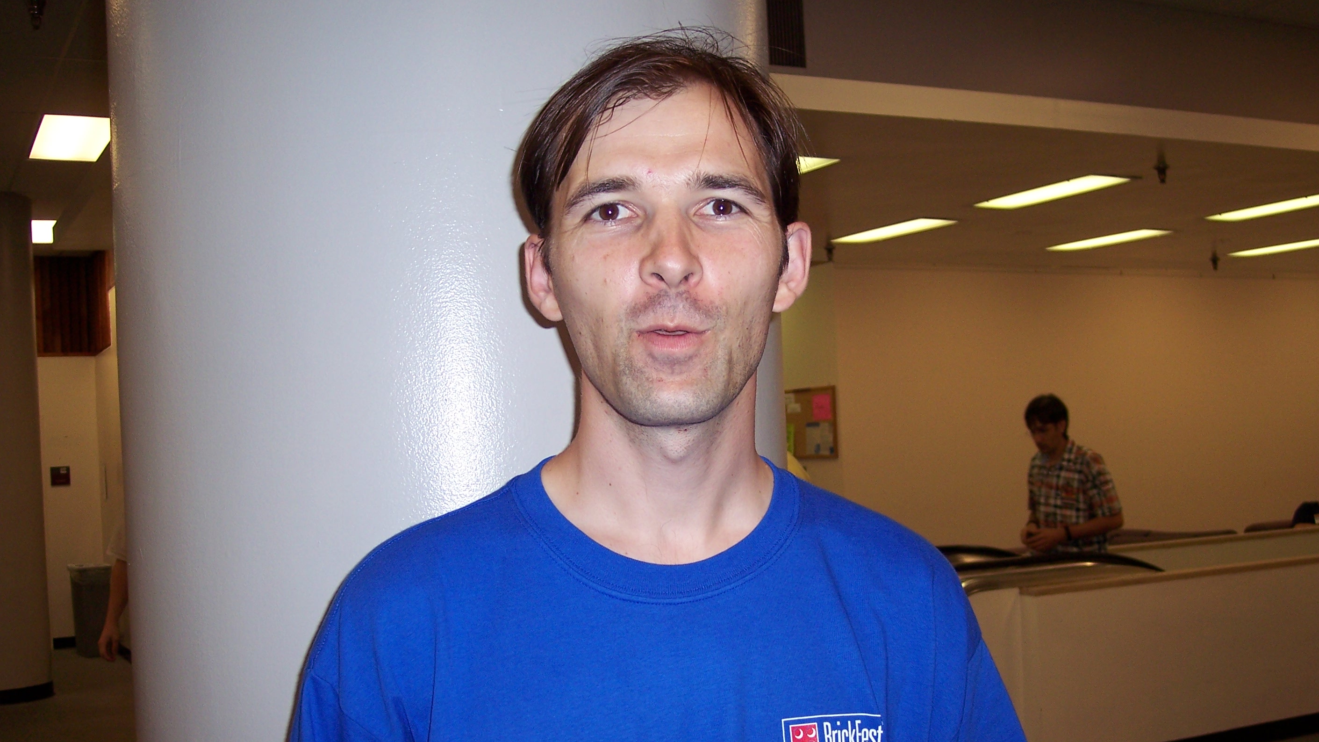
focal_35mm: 43
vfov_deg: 27.6
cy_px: 456
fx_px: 1504
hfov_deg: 47.4
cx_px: 660
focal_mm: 8
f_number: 2.8
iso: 100
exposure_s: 1/60
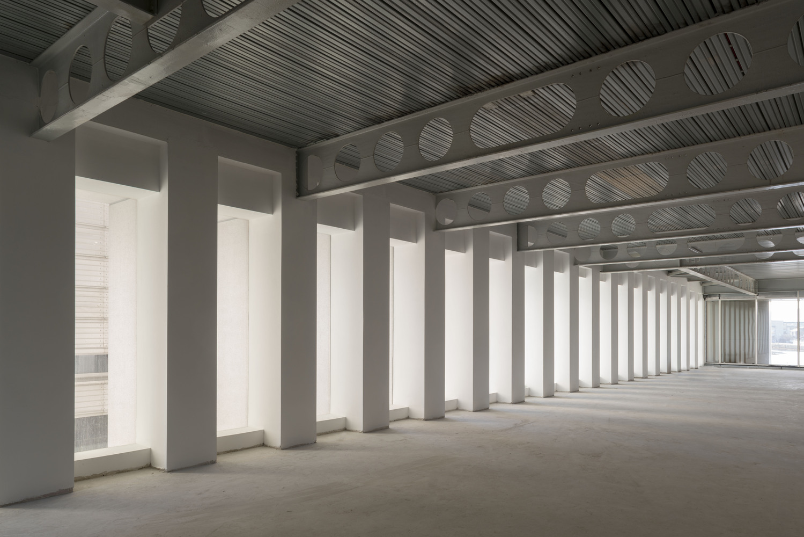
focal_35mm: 24
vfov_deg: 53.2
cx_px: 402
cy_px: 268
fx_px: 536
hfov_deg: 73.7
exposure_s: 1/3
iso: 64
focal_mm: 24
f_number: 14
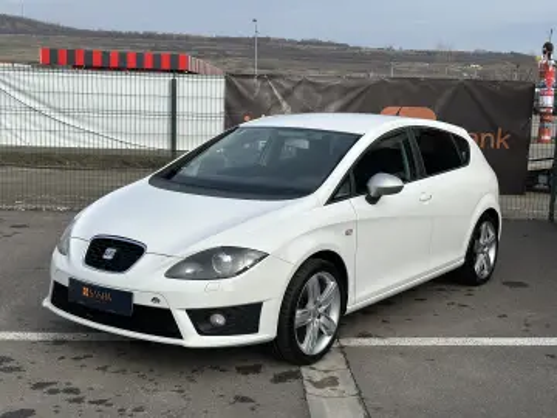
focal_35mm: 48
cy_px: 209
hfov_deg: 39.7
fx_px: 772
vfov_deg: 30.3
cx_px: 278
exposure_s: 1/5882
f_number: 1.78
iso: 100
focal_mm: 6.86
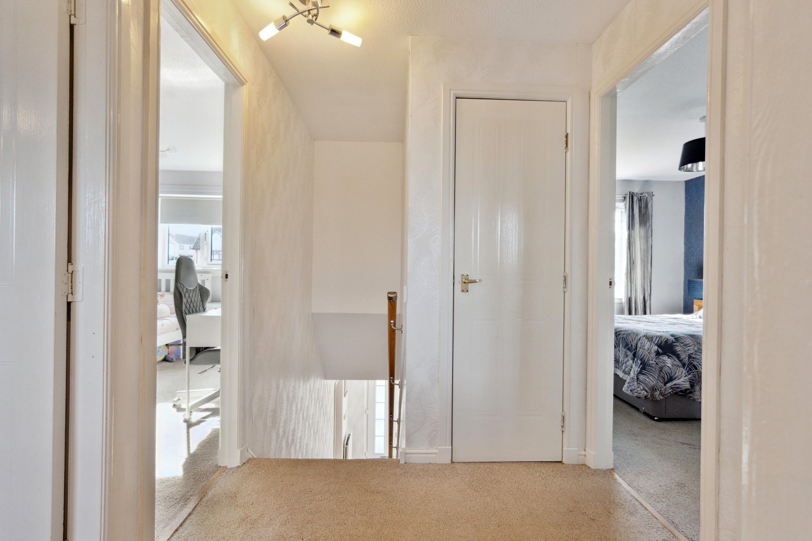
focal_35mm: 17
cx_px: 406
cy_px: 270
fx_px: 383
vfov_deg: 70.4
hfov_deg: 93.3
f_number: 8
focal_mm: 16
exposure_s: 1/50
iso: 800
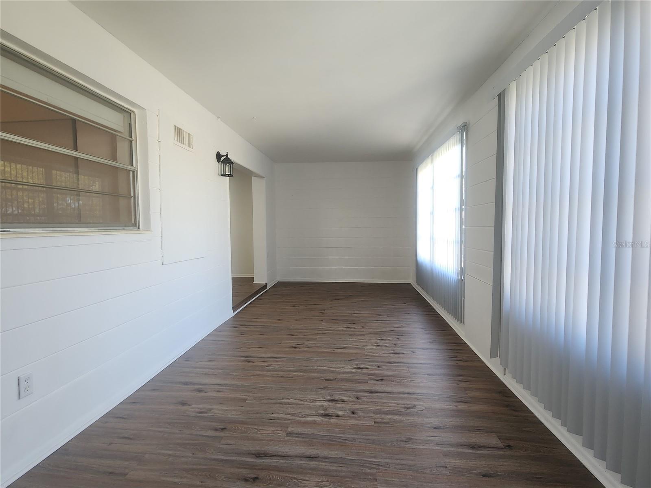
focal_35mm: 13
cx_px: 326
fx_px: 244
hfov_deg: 106.2
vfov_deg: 89.9
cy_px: 244
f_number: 2.2
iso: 80
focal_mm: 2.2
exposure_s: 1/60
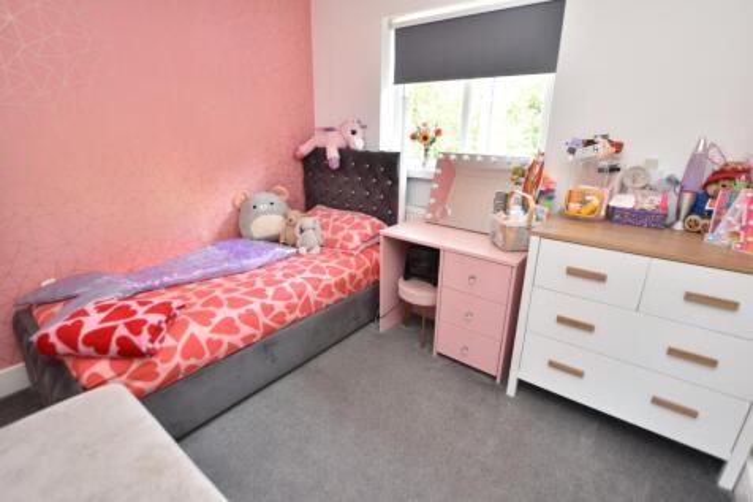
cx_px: 376
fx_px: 345
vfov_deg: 72.0
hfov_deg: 95.0
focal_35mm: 16
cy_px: 251
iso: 125
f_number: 3.5
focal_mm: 11
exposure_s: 1/15
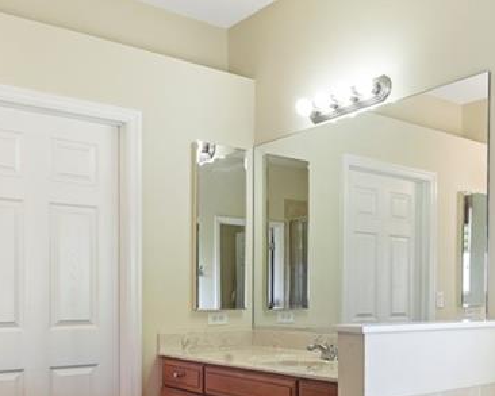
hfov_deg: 41.7
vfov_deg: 35.1
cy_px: 287
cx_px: 403
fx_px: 615
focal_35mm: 42
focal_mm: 16
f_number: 11
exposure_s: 1/40
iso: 400
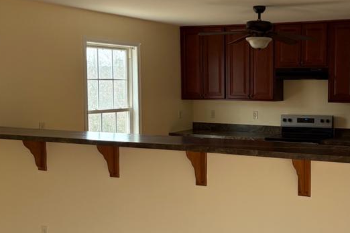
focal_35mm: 53
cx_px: 280
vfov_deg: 25.5
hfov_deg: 36.3
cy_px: 110
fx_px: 515
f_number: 1.6
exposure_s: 1/211
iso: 125
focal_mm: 5.96
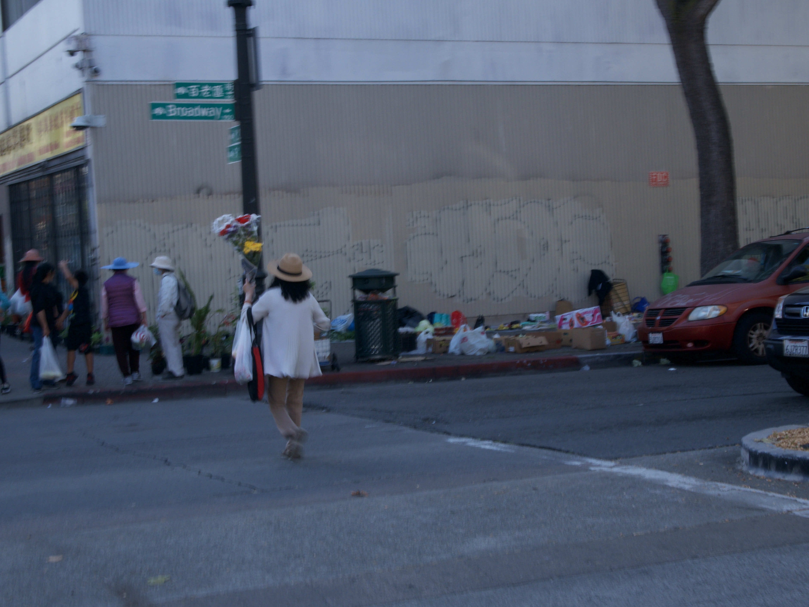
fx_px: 1496
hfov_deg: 30.3
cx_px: 404
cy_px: 304
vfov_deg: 22.9
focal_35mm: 64
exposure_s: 1/20
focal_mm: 32
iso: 200
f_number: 20
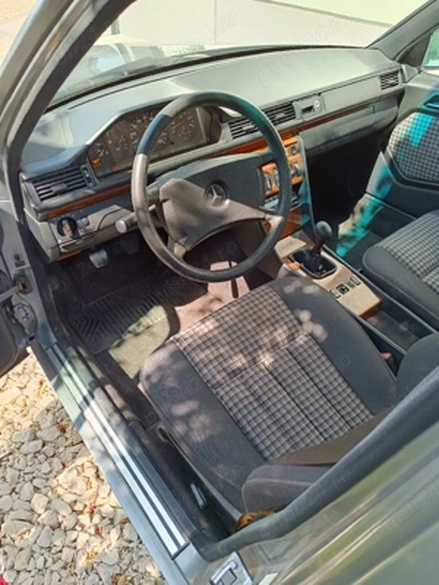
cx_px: 220
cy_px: 292
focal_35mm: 24
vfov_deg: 71.6
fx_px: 406
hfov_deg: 56.8
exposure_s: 1/102
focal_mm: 5.59
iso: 52
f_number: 1.88
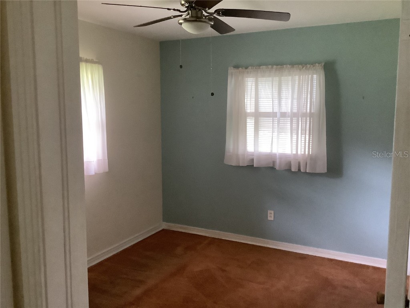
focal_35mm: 31
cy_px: 154
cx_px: 205
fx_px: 367
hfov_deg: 58.4
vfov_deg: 45.4
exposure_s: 1/25
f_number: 2.4
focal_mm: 3.3
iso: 400
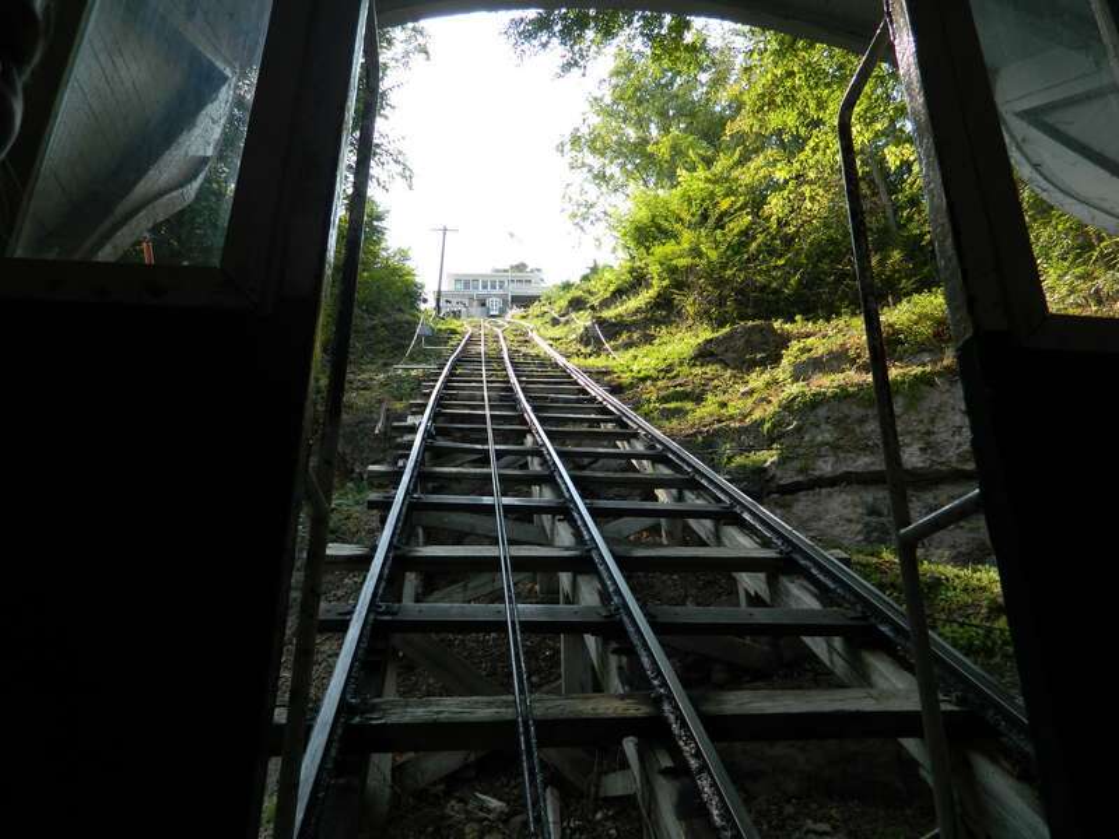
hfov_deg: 69.4
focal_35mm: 25
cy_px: 420
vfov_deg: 54.9
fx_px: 808
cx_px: 560
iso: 125
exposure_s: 1/400
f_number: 3.1
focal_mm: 4.5
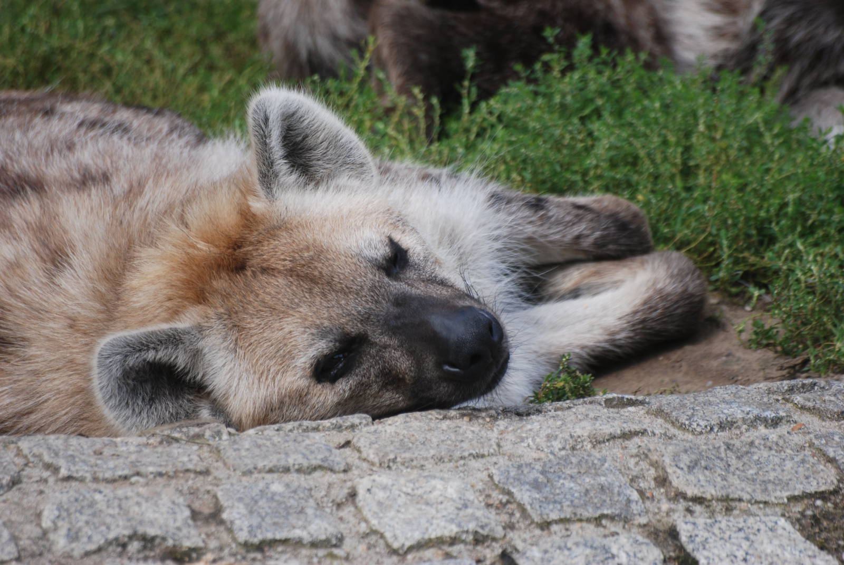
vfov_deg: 3.1
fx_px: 10562
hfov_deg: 4.6
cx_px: 422
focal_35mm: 450
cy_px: 282
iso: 200
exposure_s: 1/500
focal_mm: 300
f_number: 5.6
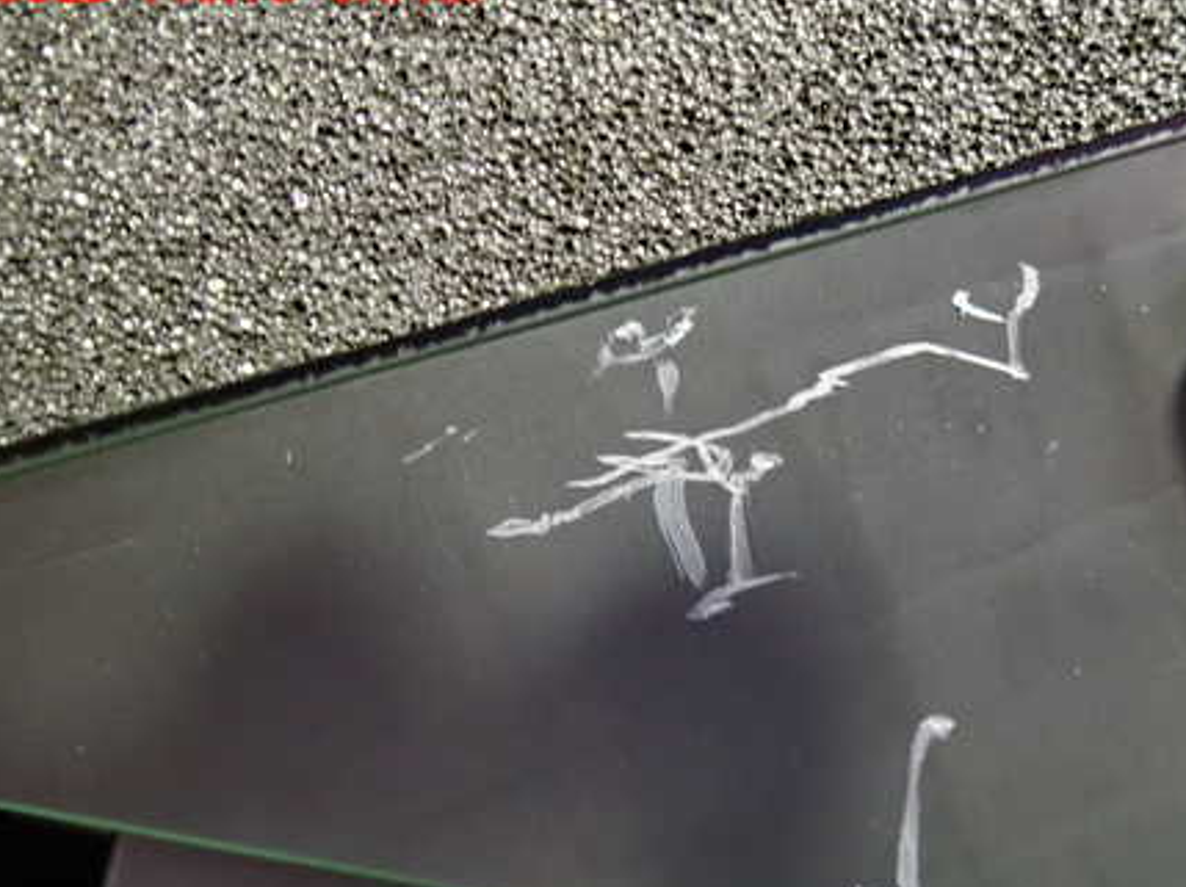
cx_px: 807
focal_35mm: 35
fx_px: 1198
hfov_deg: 51.5
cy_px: 572
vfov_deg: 40.3
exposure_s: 1/25
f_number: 2
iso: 800
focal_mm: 4.5
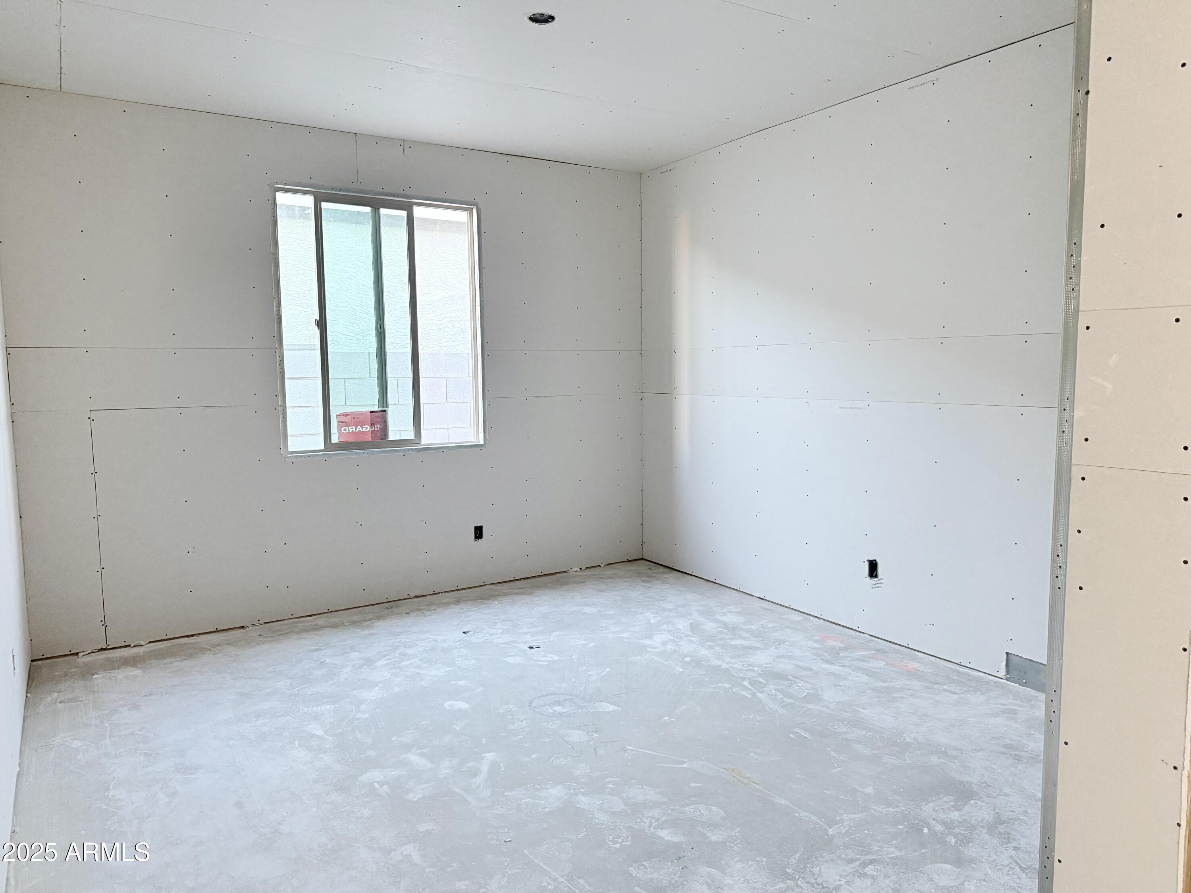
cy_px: 446
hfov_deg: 71.6
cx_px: 596
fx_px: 826
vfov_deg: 56.8
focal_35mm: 24
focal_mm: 6.76
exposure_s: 1/60
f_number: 1.78
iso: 320
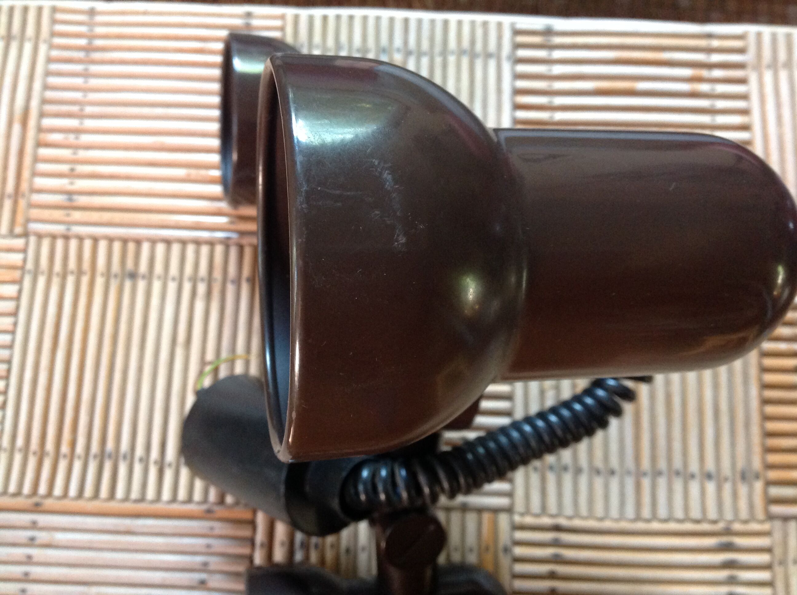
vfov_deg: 40.6
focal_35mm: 35
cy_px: 298
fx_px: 805
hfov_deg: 52.7
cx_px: 398
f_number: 2.4
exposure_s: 1/15
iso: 250
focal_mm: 4.28
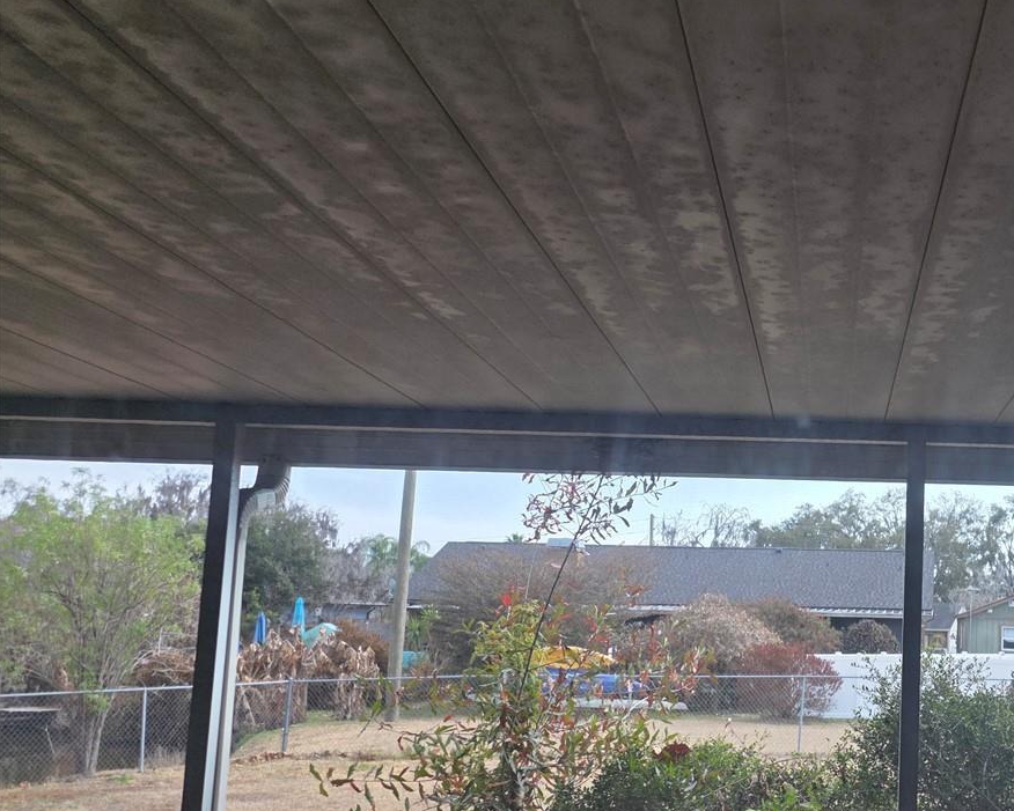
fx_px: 1231
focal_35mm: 41
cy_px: 502
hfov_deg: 41.1
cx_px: 921
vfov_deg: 36.3
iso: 25
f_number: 1.7
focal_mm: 6.25
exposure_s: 1/359
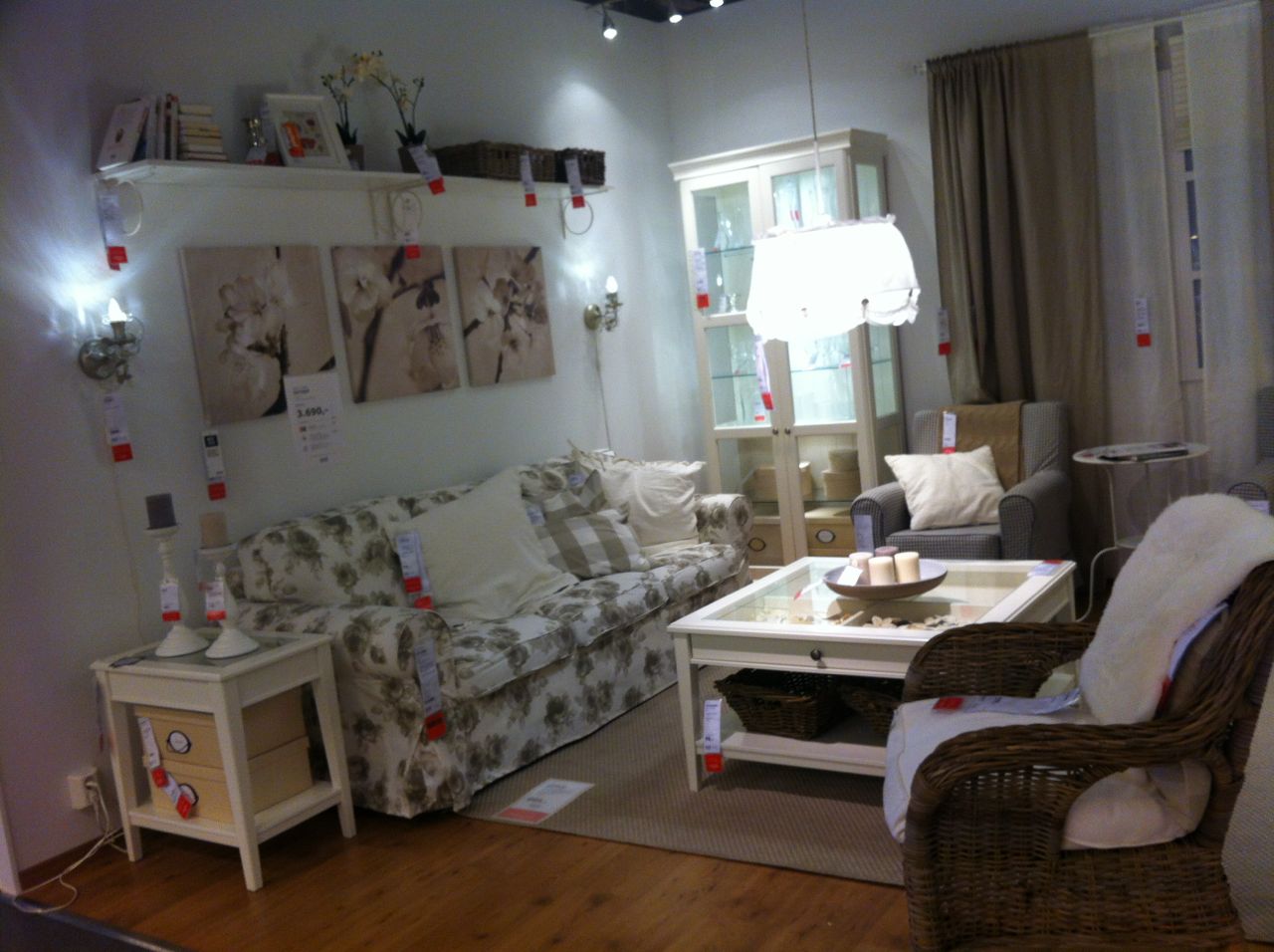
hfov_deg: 52.7
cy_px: 476
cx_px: 637
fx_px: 1286
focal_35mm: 35
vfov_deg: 40.6
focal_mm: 3.85
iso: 100
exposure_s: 1/15
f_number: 2.8
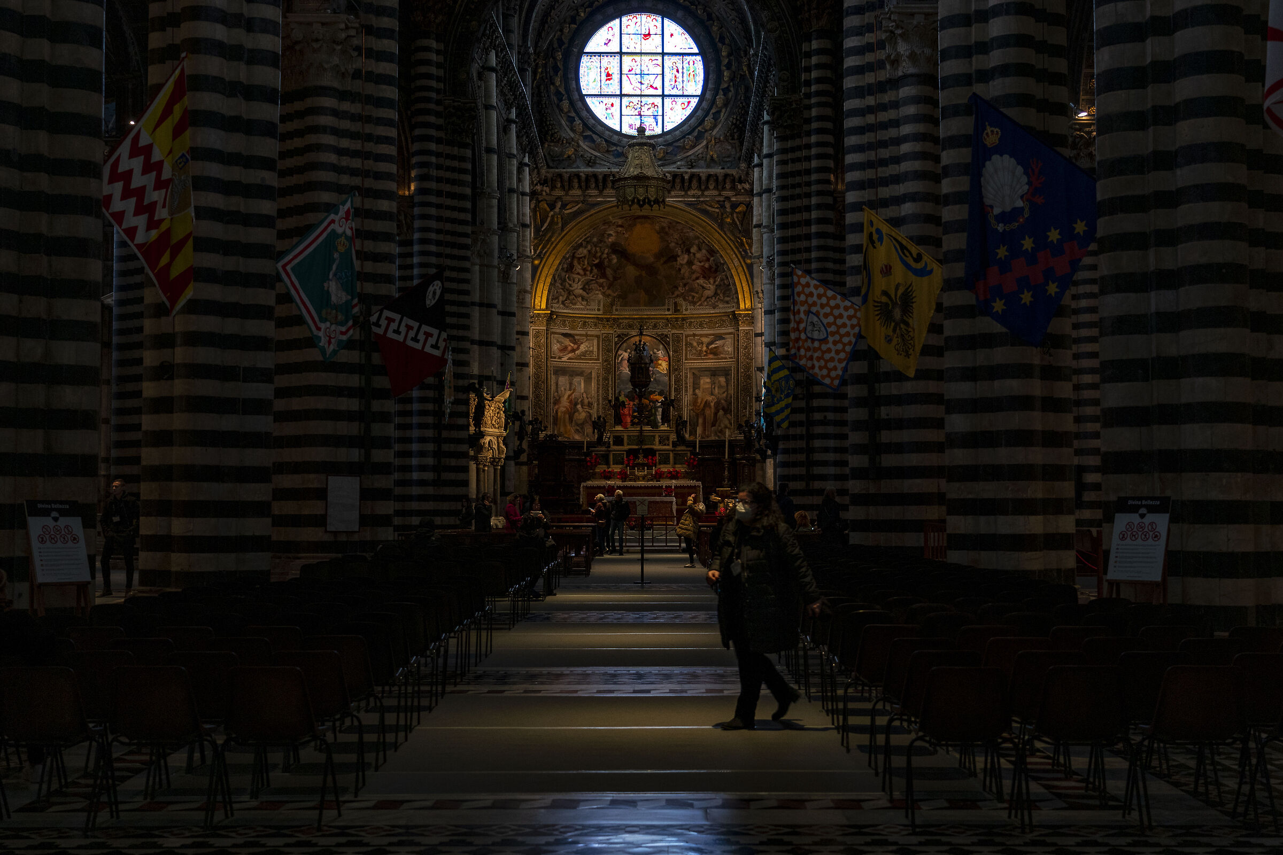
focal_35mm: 48
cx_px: 642
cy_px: 428
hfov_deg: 41.1
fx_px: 1711
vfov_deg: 28.1
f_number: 4
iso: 1600
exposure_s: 1/100
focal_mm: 48
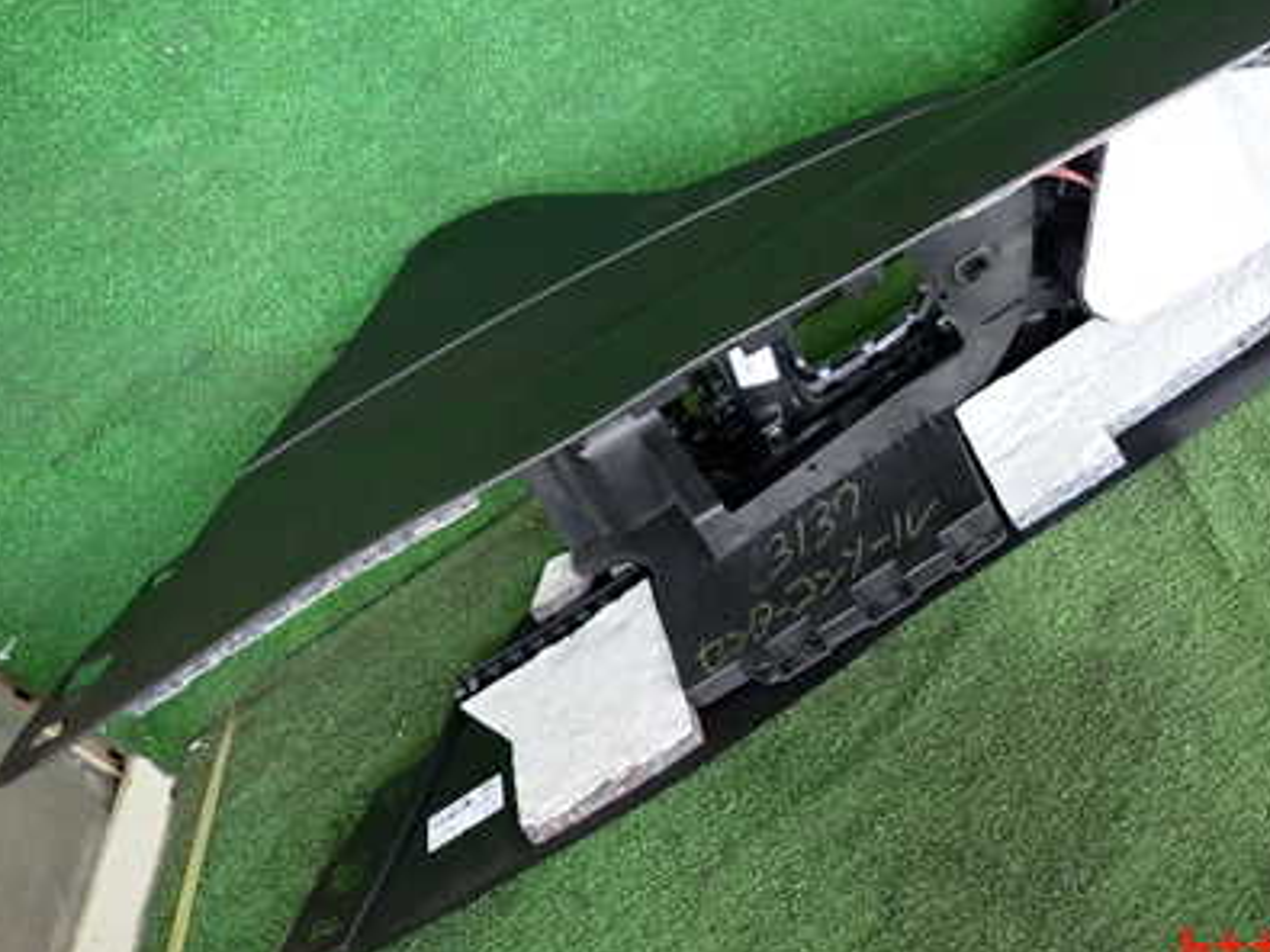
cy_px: 277
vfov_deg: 37.1
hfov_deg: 47.3
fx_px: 1394
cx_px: 942
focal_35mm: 38
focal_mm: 4.5
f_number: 2
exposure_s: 1/125
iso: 320
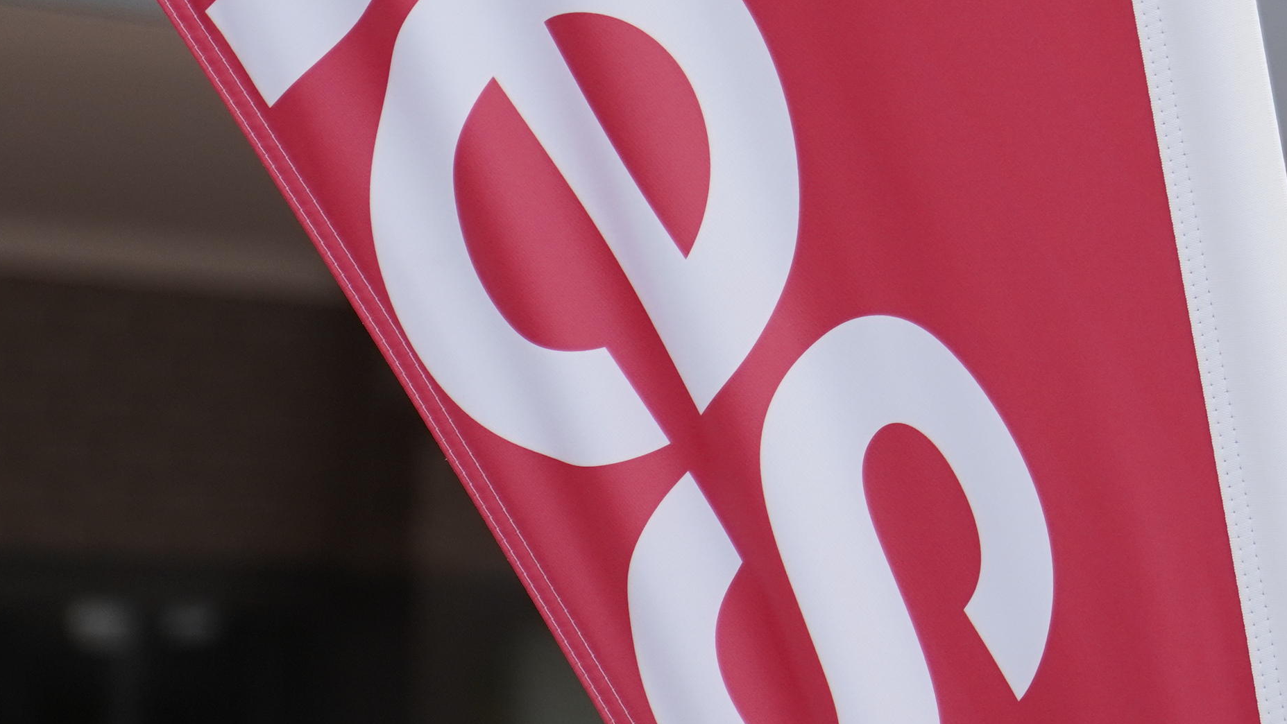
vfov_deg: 4.5
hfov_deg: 7.9
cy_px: -82
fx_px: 9249
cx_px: 1315
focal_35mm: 271
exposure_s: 1/1250
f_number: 2.8
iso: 250
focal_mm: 64
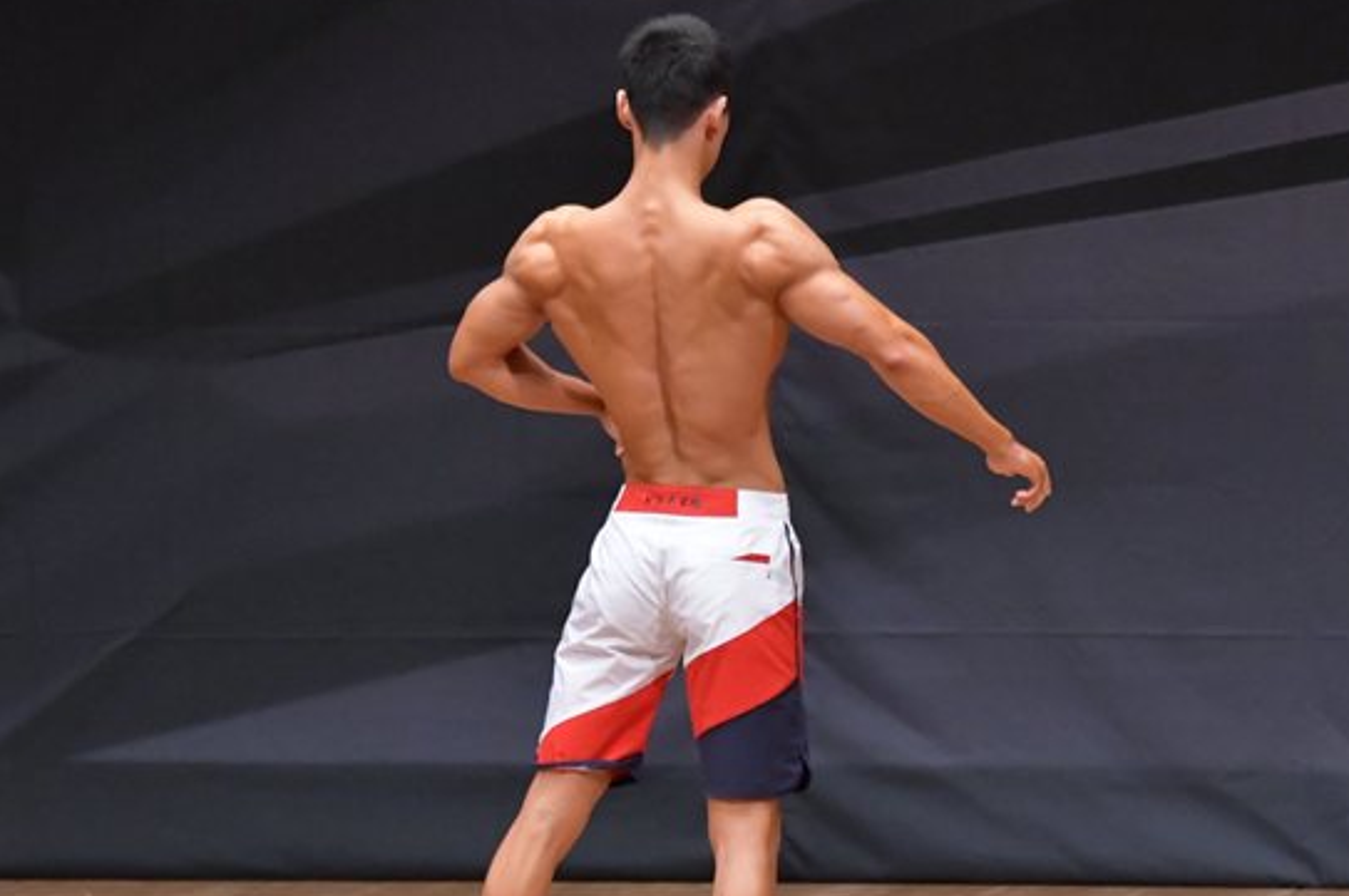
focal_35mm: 407
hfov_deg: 5.1
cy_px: 566
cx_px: 600
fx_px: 15237
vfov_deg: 3.4
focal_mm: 190
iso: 6400
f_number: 5.6
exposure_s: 1/400
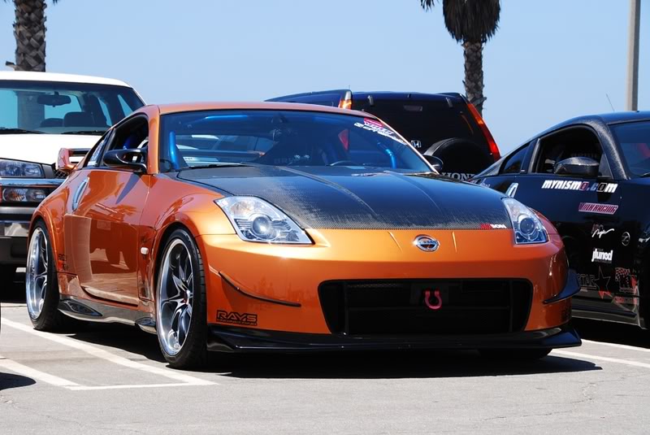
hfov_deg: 19.4
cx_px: 325
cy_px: 218
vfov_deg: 13.1
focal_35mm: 105
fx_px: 1898
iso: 100
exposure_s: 1/125
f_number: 10
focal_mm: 70
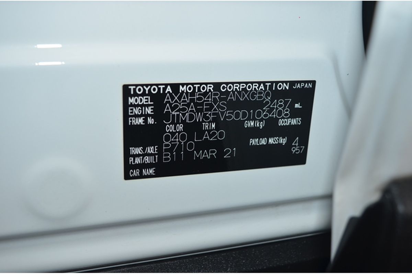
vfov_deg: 33.0
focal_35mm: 40
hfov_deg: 47.9
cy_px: 137
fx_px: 463
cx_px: 206
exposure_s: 1/30
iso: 200
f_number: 5.6
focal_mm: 27
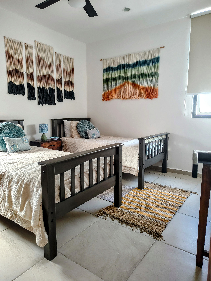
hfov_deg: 56.8
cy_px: 140
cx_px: 106
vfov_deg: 71.6
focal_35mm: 24
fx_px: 195
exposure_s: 1/100
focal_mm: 5.56
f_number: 1.8
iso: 704
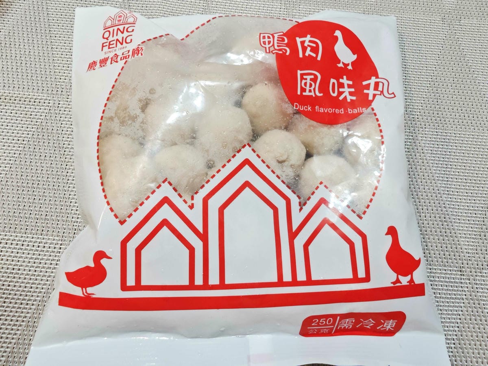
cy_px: 183
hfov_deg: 73.9
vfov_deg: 58.9
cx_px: 244
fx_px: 324
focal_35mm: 23
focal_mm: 2.03
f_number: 1.8
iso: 125
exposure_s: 1/60
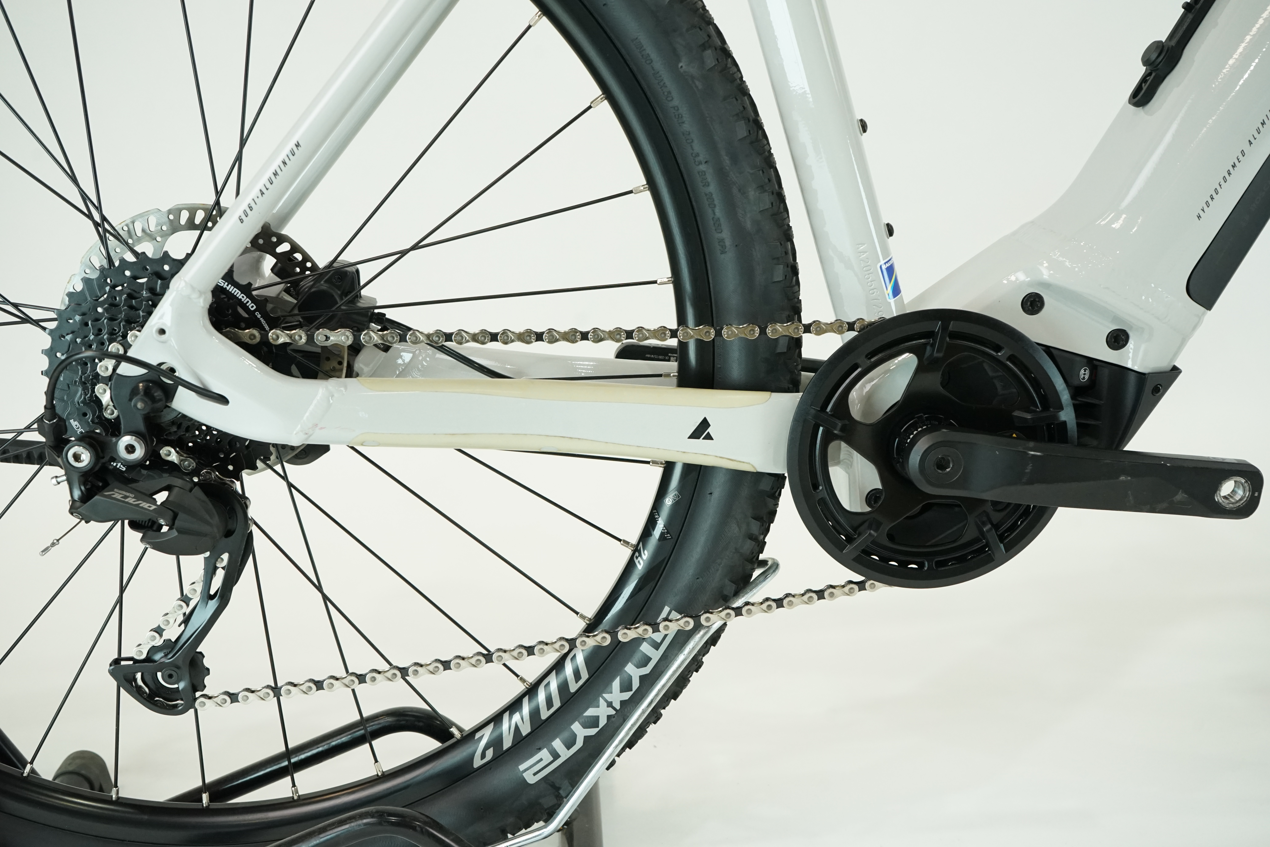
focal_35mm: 37
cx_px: 635
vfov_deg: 35.9
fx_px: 1305
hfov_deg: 51.9
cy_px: 424
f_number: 7.1
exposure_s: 1/200
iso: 2500
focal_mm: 37
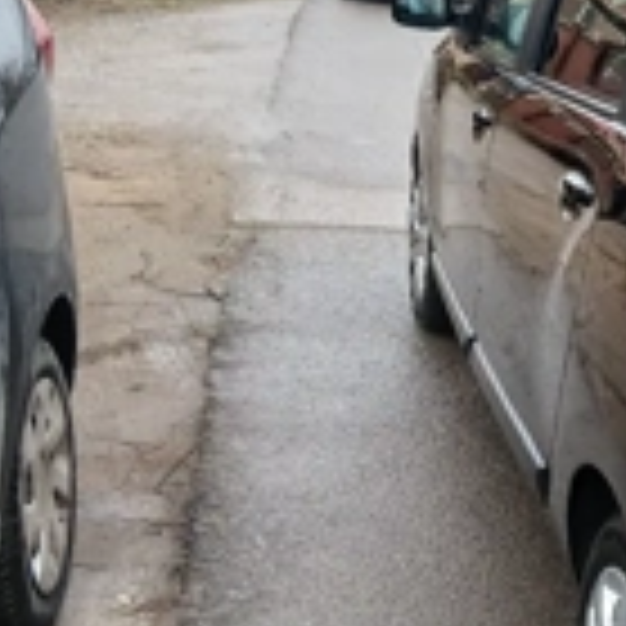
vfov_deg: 26.1
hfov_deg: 24.7
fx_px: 1350
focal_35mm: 66
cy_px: 365
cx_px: 649
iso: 25
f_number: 1.8
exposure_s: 1/50.3
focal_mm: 3.98
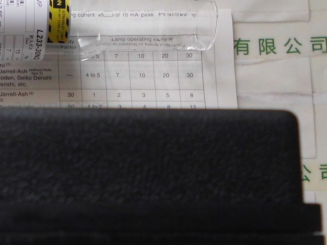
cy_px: 216
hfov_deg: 28.2
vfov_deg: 21.8
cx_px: 27
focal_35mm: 66
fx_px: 623
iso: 100
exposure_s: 1/139
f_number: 3.2
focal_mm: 4.6
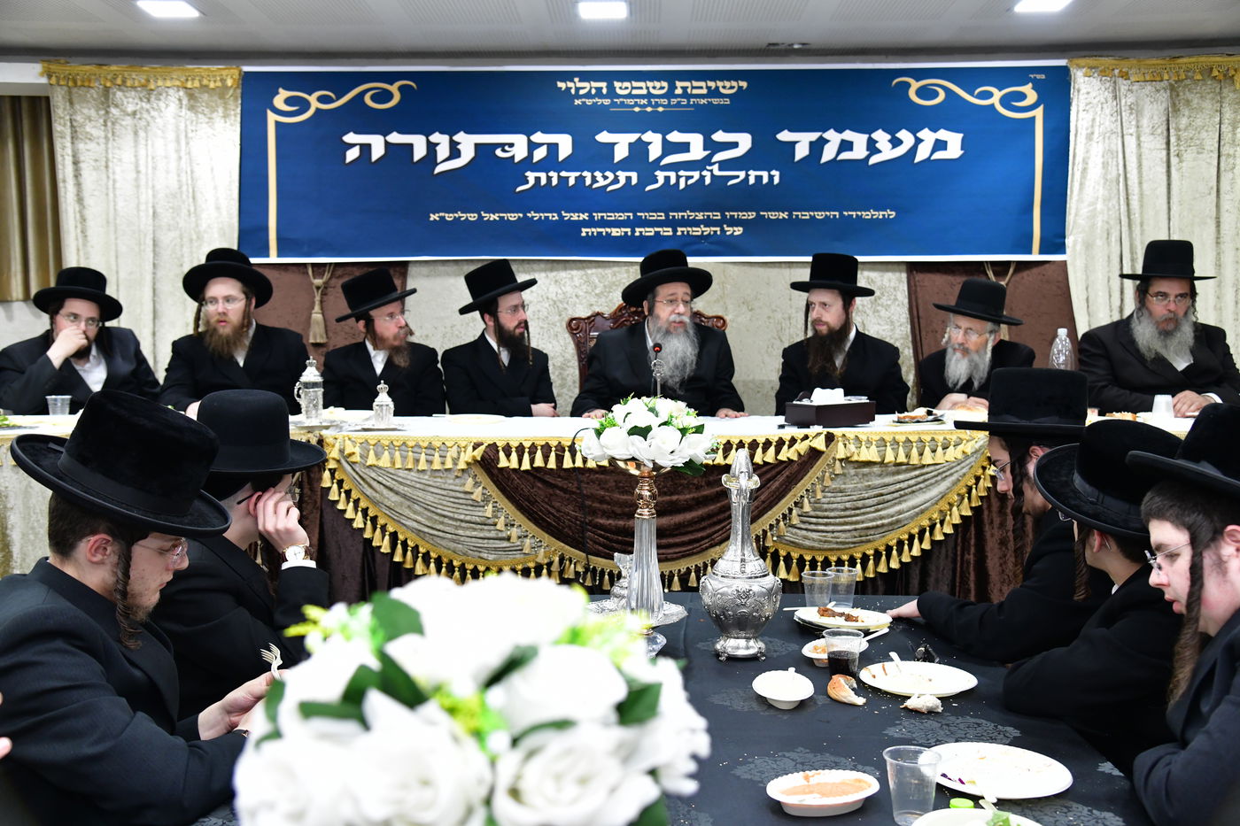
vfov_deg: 37.8
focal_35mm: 35
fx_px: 1205
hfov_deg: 54.4
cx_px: 620
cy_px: 413
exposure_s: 1/100
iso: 2500
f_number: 5.6
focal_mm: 35
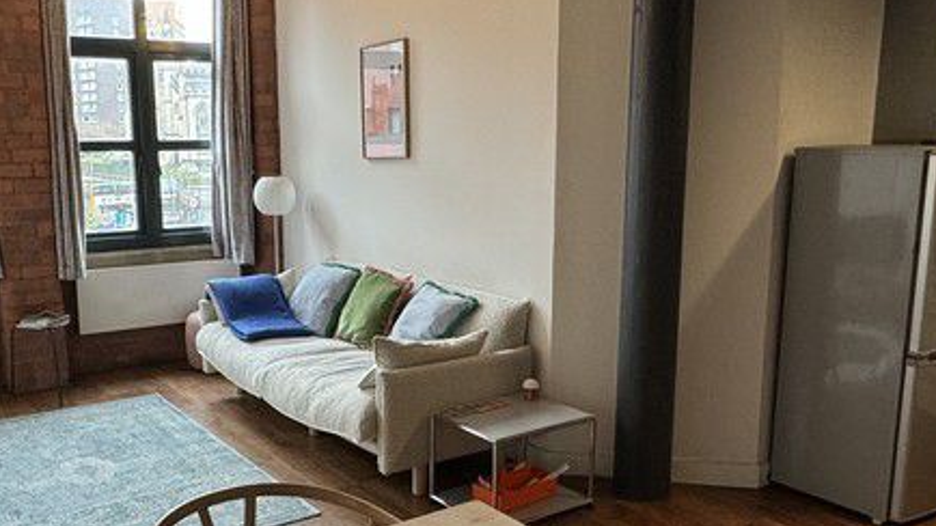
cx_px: 375
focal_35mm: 36
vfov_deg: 32.8
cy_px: 297
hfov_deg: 54.9
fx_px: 893
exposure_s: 1/100
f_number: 2.2
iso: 250
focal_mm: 2.22
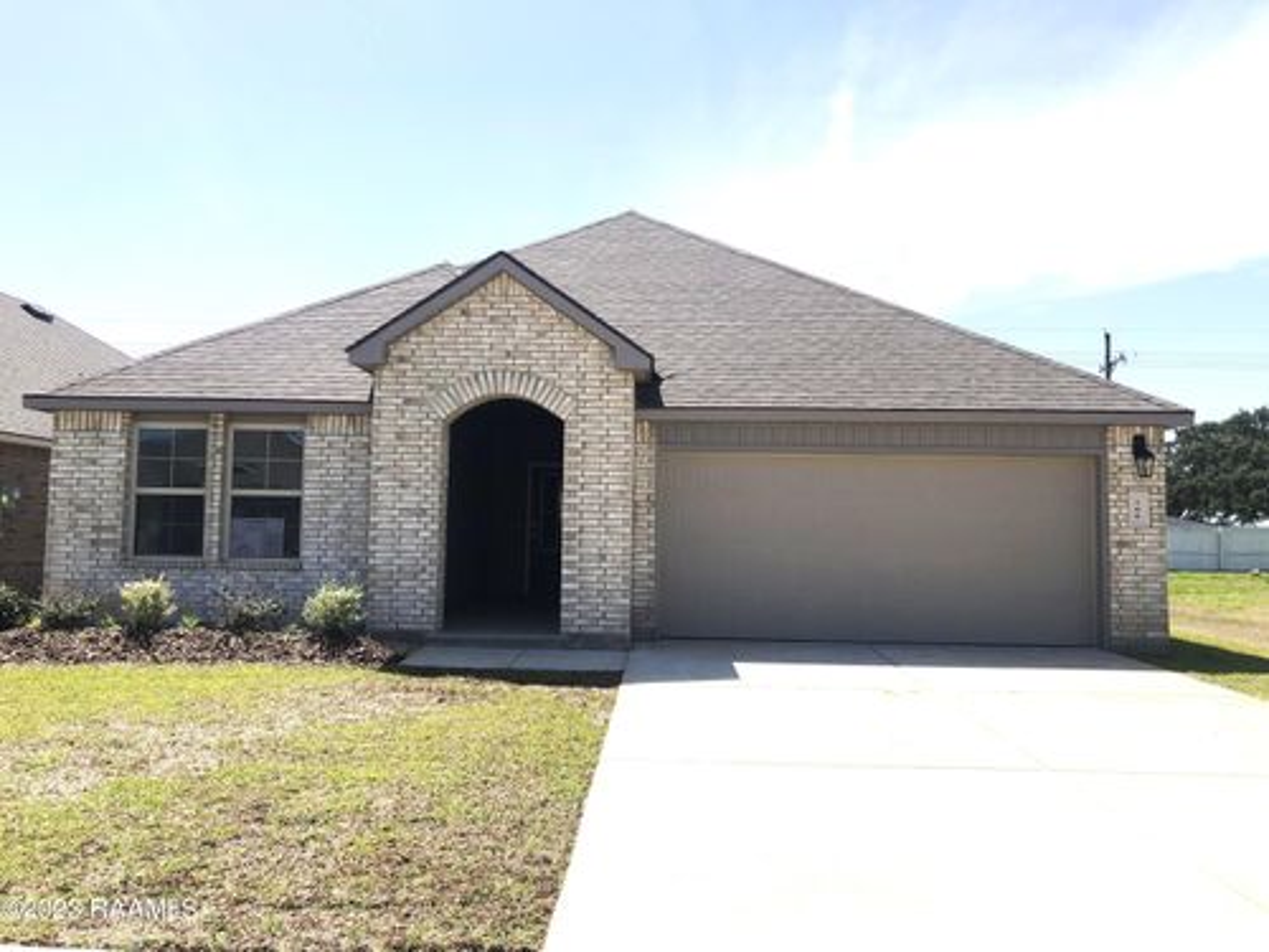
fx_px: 1026
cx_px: 634
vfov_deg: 49.7
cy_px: 476
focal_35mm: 28
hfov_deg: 63.4
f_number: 1.8
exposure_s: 1/2667
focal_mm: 3.99
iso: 20
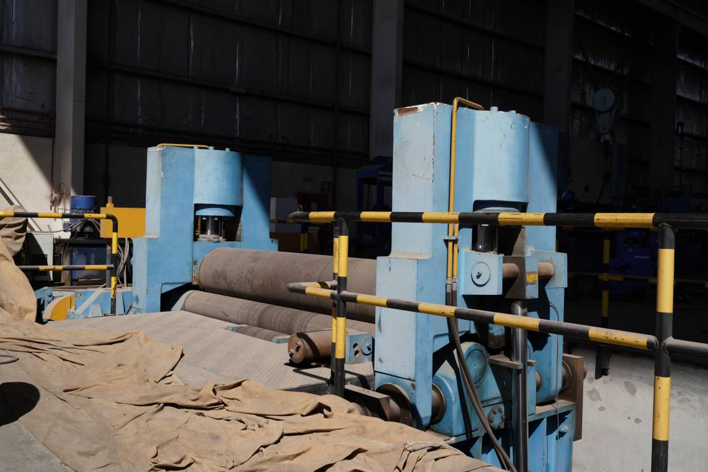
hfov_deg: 54.4
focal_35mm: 35
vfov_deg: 37.9
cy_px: 236
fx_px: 688
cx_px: 354
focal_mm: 35
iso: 160
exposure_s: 1/500
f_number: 9
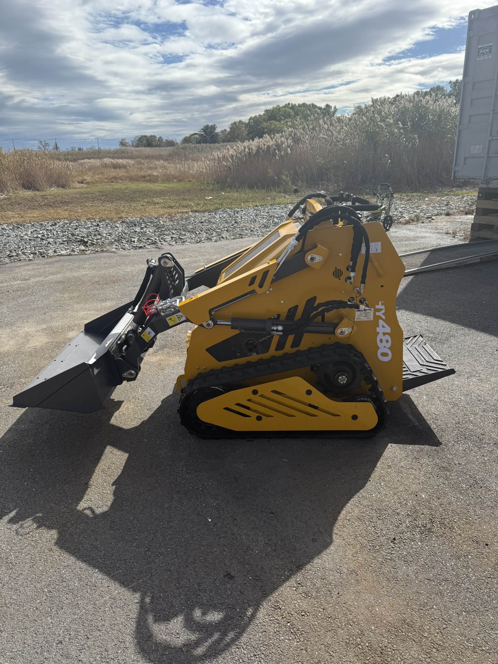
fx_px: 460
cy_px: 332
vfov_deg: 71.6
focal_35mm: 24
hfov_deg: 56.8
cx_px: 249
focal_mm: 6.76
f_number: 1.78
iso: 100
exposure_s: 1/5714
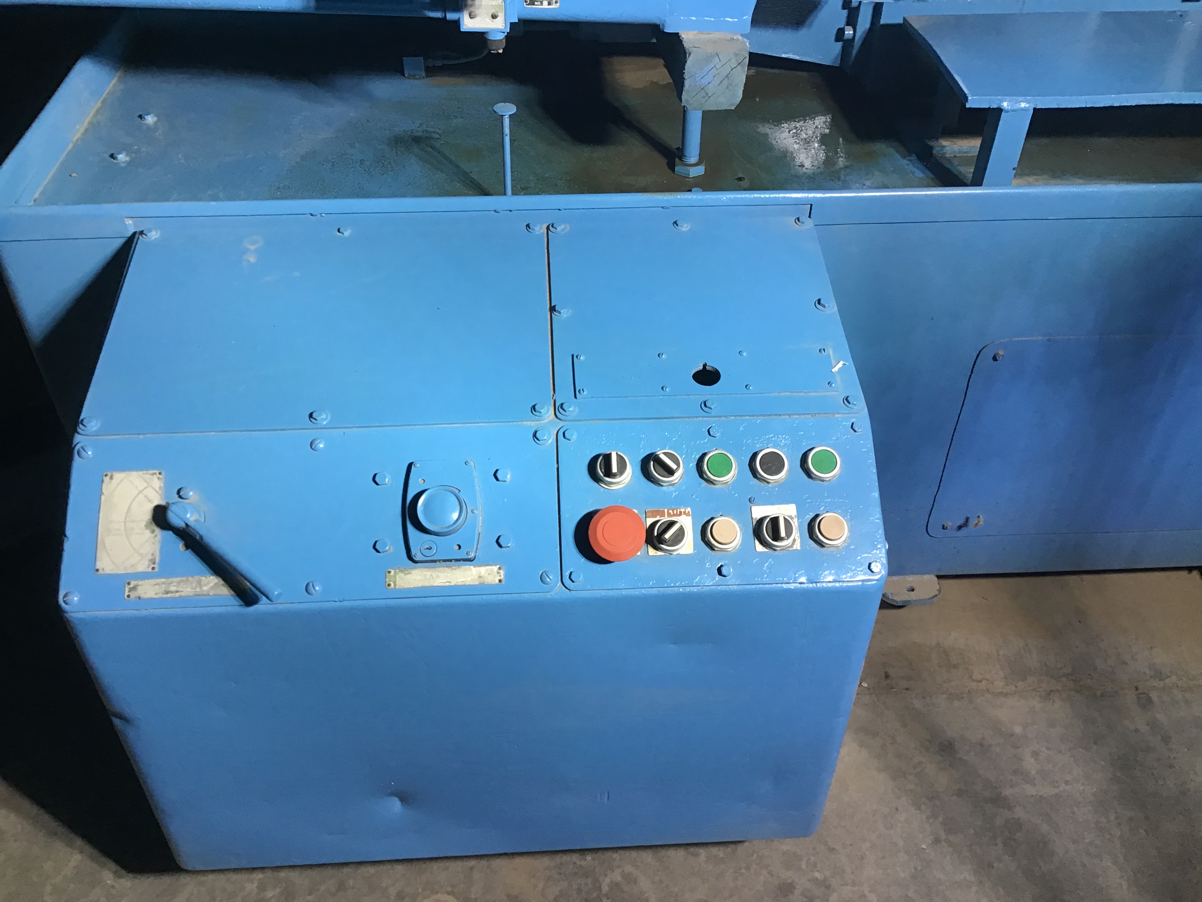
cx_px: 601
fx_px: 1076
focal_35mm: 31
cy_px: 451
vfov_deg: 45.4
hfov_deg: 58.4
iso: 64
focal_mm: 3.3
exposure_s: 1/30
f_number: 2.4
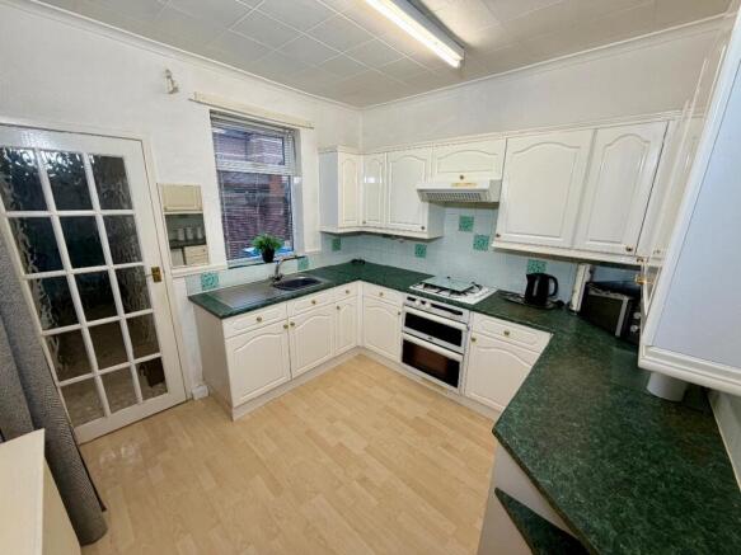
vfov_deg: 85.7
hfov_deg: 102.1
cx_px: 370
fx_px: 300
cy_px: 278
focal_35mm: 14
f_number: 2.2
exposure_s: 1/100
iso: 100
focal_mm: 2.22
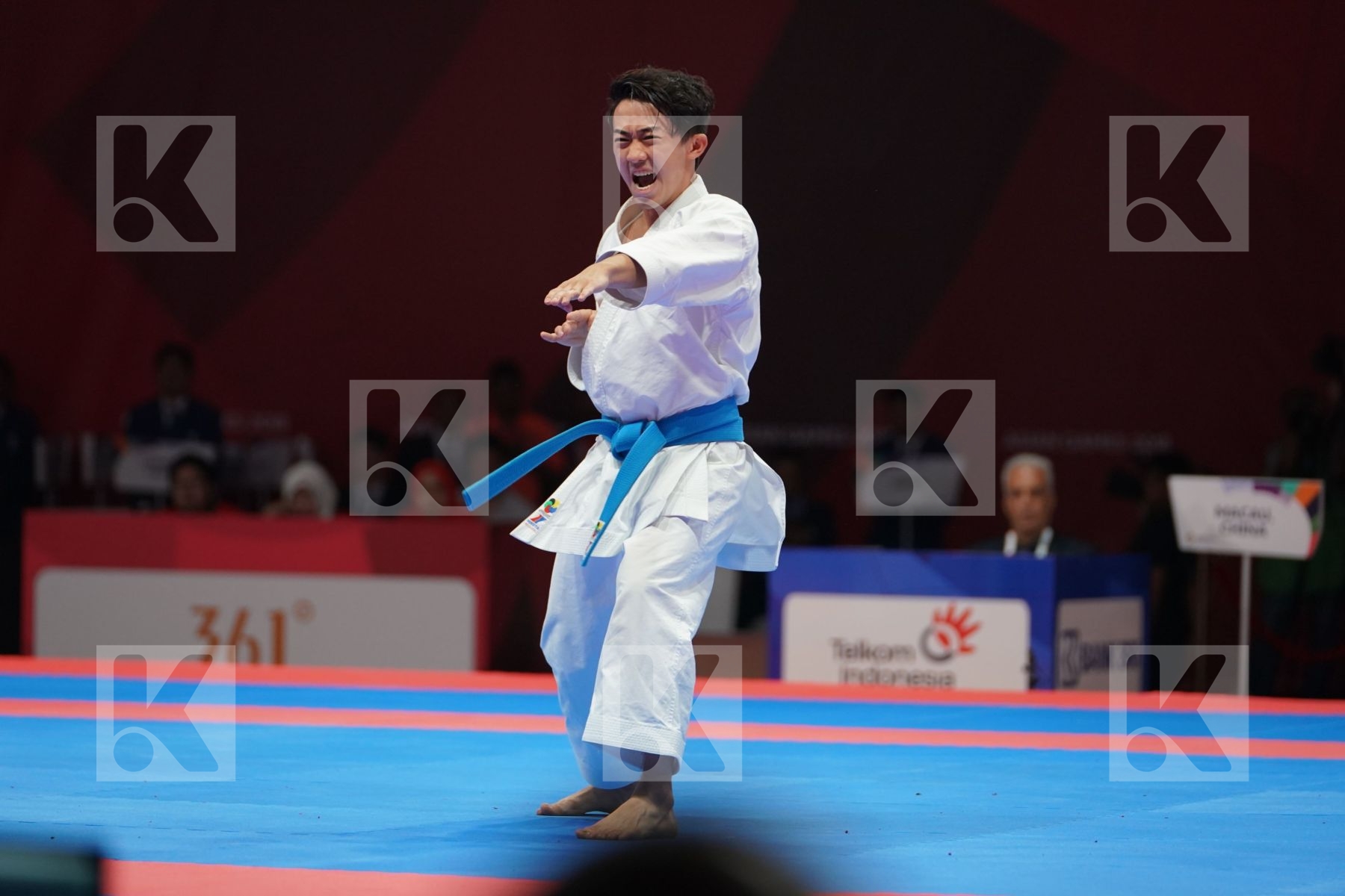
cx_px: 672
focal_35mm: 210
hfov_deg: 9.8
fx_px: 7845
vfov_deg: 6.5
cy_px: 448
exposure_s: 1/500
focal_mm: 210
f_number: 4
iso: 2000
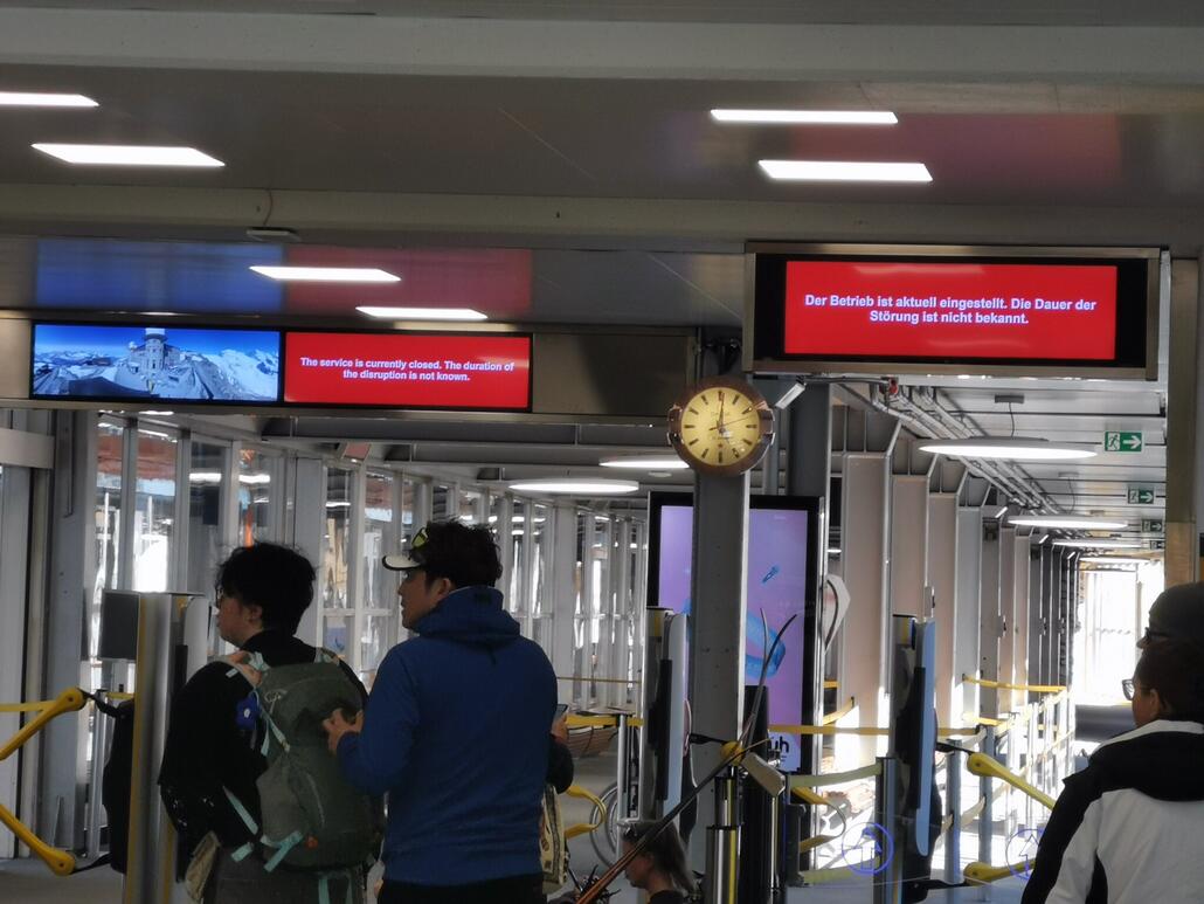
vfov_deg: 11.2
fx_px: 4592
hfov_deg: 14.9
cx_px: 602
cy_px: 452
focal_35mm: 132
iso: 50
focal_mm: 7.48
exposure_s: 1/116
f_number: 2.4
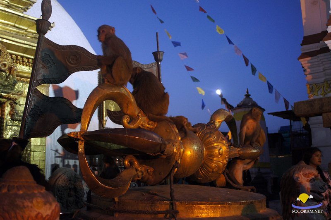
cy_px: 110
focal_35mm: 42
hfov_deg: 46.4
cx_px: 166
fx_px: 386
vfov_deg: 31.8
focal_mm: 28
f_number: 3.5
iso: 1600
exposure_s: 1/40
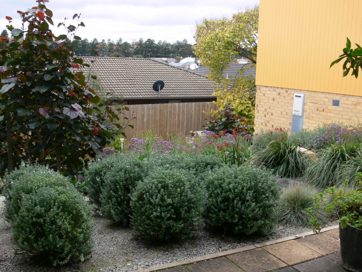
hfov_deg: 47.9
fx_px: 408
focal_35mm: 39
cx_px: 181
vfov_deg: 36.8
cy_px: 136
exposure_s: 1/100
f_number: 4.5
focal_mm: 8.3
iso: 80
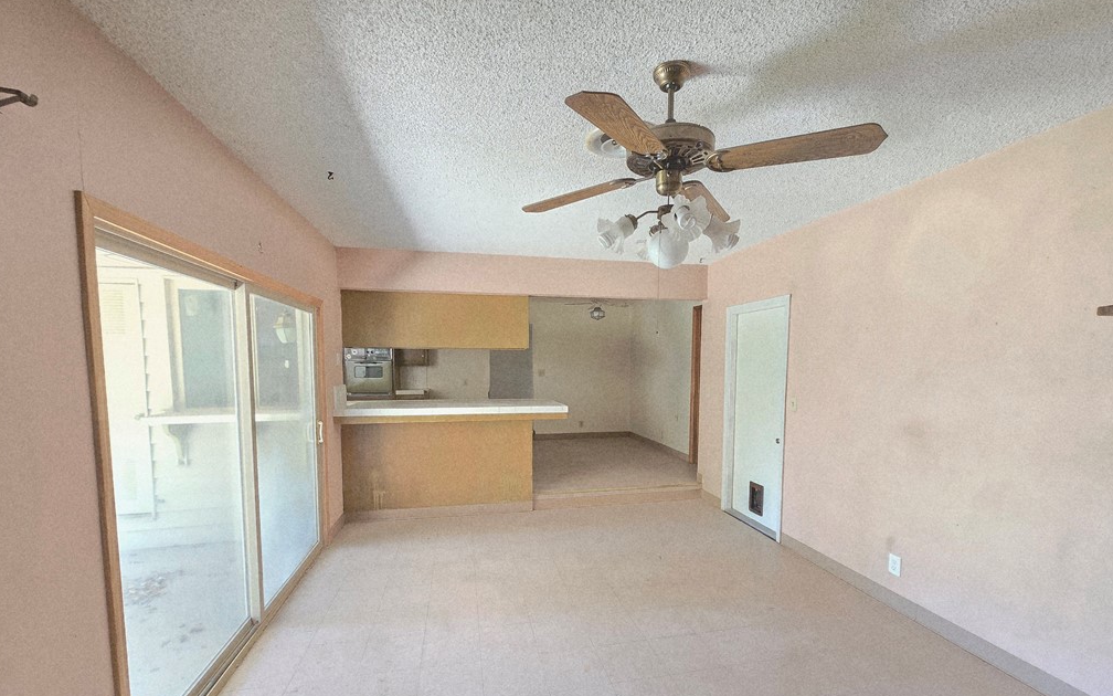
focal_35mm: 14
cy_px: 411
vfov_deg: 77.9
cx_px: 554
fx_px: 425
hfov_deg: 105.3
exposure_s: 1/60
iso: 1000
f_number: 2.2
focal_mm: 2.2
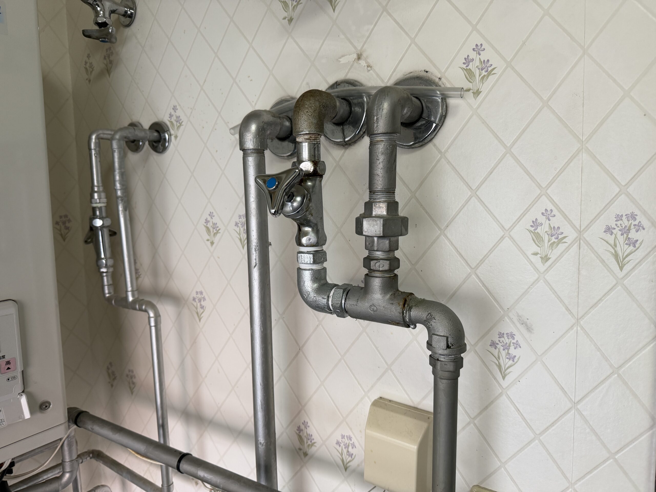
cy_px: 246
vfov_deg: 56.8
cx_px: 328
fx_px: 455
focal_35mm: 24
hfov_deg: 71.6
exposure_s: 1/100
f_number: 1.78
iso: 160
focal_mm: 6.76
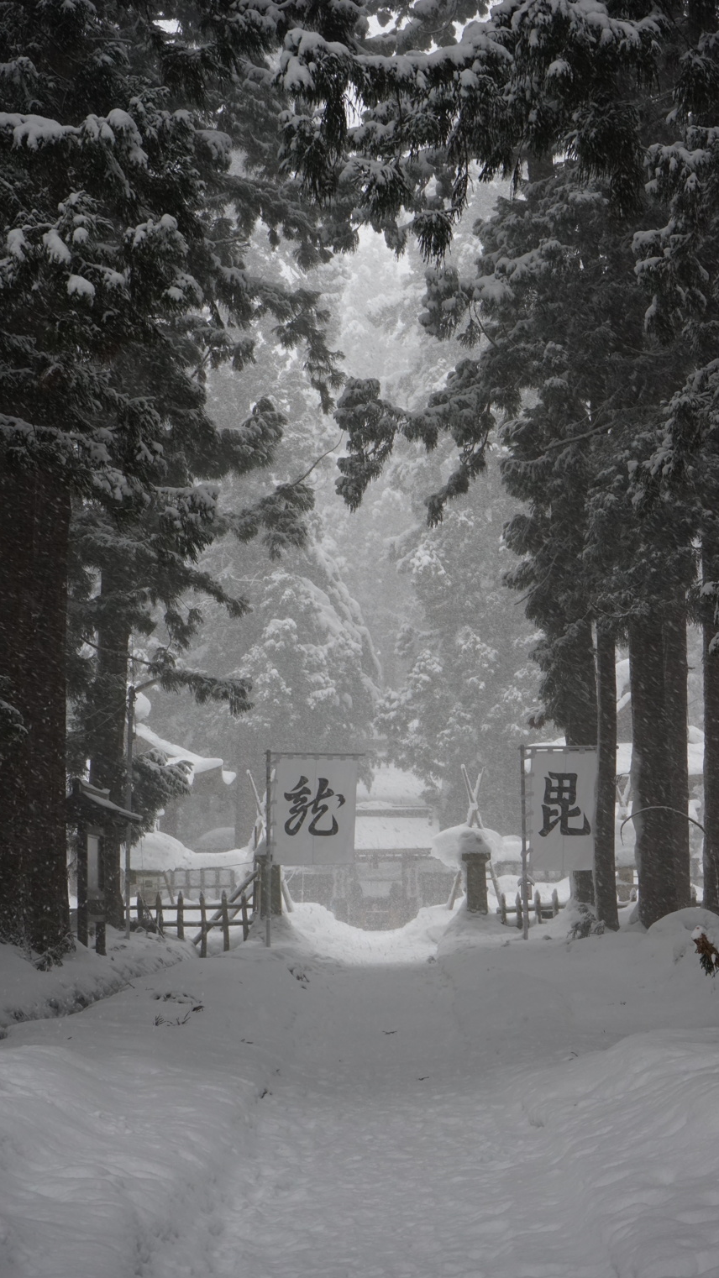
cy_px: 638
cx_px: 366
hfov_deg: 16.3
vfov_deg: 28.6
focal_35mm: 74
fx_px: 2508
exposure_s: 1/90
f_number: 9.5
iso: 800
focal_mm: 70
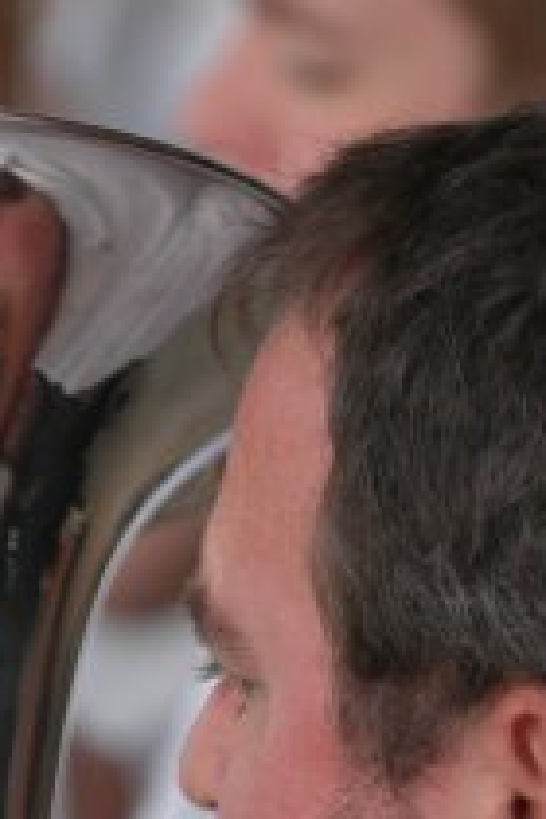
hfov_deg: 2.8
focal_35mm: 496
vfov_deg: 4.1
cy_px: 1022
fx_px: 11283
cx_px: 314
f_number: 2.8
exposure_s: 1/200
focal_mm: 116
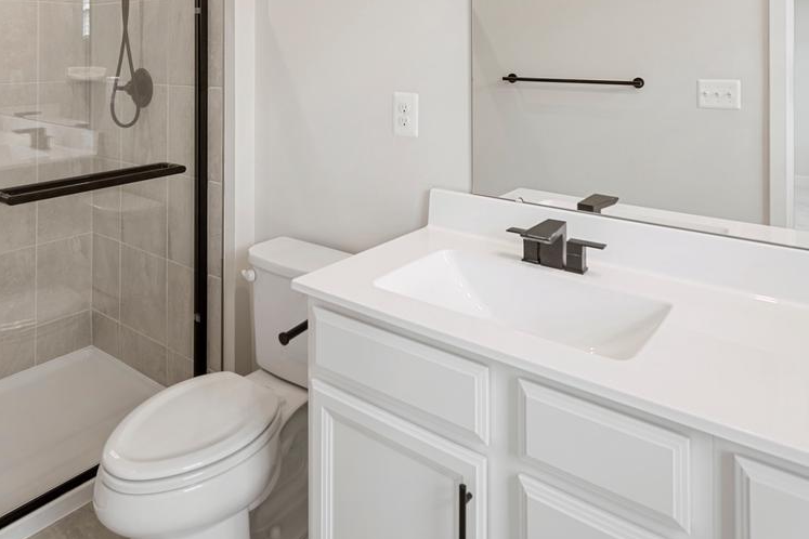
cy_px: 43
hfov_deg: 67.2
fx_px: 607
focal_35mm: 27
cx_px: 358
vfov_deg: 43.3
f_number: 4
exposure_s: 1/15
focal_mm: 14
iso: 100
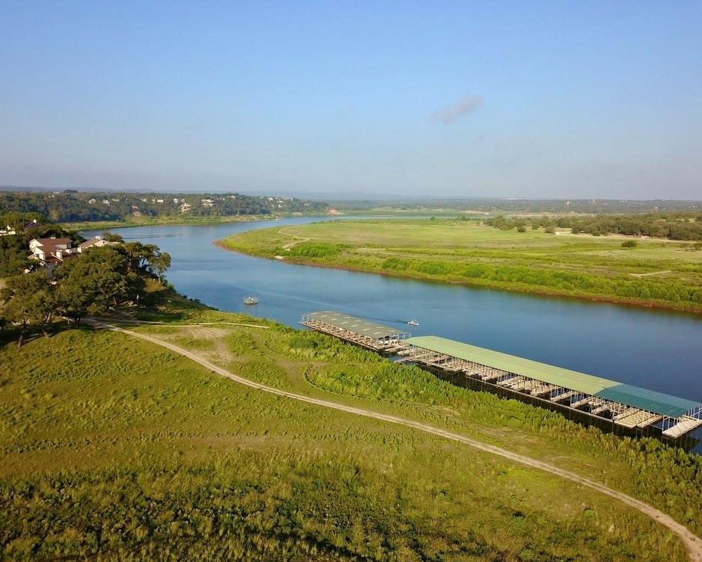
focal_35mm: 28
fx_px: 582
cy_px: 285
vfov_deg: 51.5
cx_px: 371
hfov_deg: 62.2
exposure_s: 1/1048
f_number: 2.2
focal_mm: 4.73
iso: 100
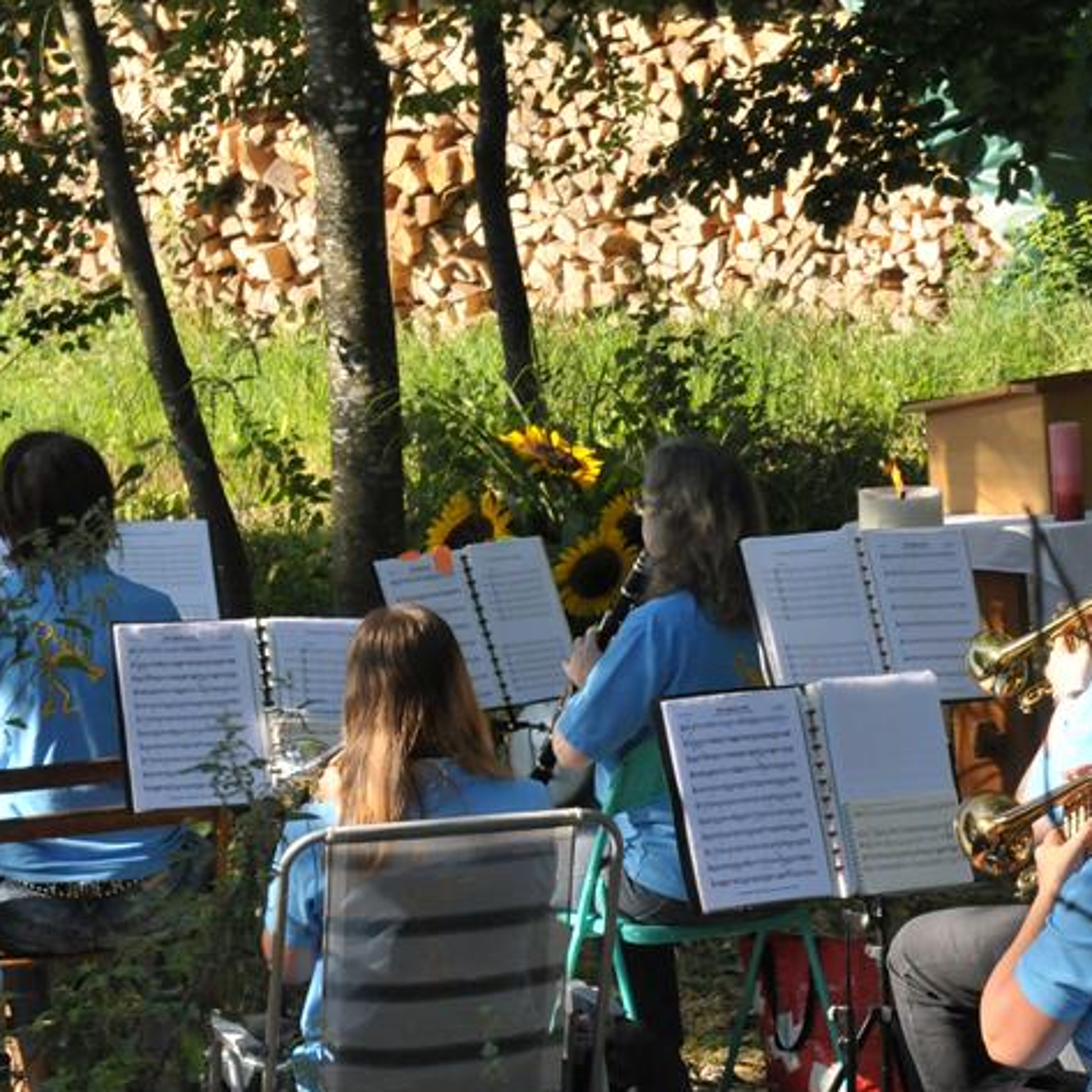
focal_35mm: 193
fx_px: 6888
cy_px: 778
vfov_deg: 9.1
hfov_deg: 9.0
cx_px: 1177
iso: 800
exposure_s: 1/320
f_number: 9
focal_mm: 70
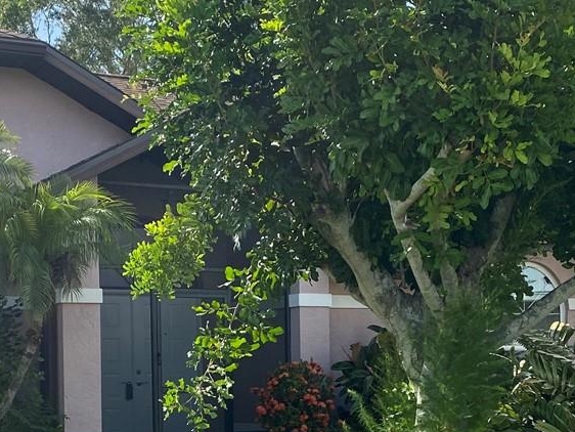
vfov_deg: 19.6
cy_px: 385
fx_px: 1230
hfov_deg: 26.3
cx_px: 226
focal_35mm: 74
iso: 32
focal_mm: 4.25
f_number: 1.8
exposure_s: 1/2513
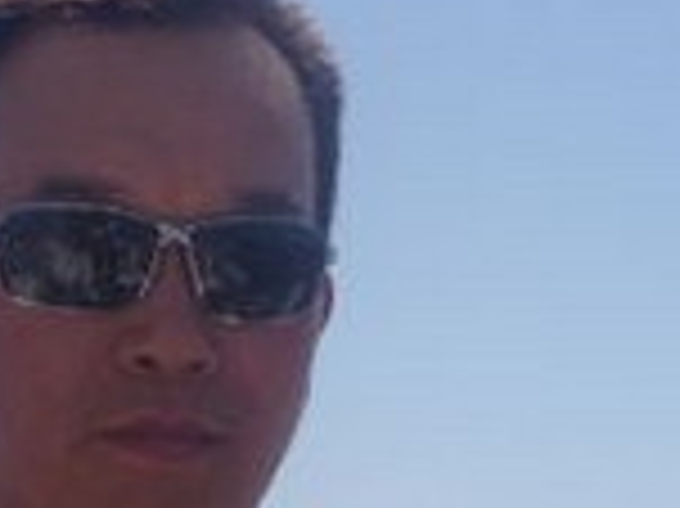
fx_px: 2297
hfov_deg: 16.8
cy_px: 679
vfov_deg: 12.2
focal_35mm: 117
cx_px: 230
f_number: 10
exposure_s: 1/160
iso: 100
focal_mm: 4.9
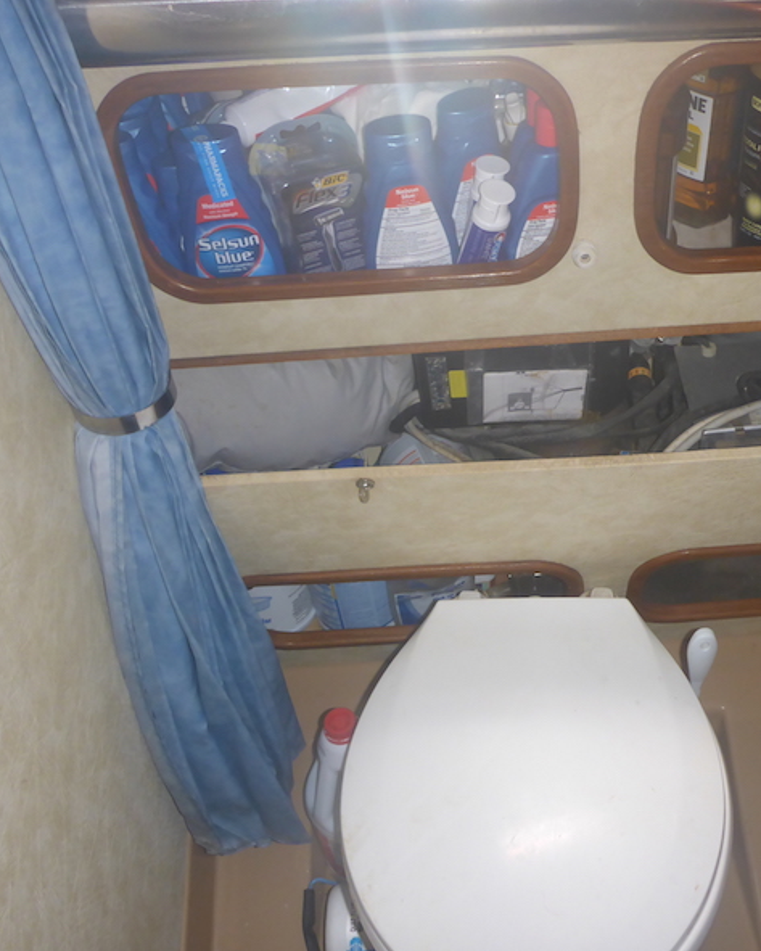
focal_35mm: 37
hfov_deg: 39.4
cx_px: 534
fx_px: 1041
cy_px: 476
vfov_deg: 49.1
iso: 200
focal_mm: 4.9
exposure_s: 1/60
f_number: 3.3
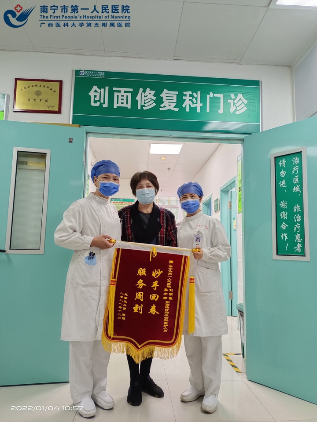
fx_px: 305
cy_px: 211
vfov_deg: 69.4
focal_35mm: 25
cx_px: 158
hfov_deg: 54.9
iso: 1248
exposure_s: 1/25
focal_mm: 4.71
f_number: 1.79
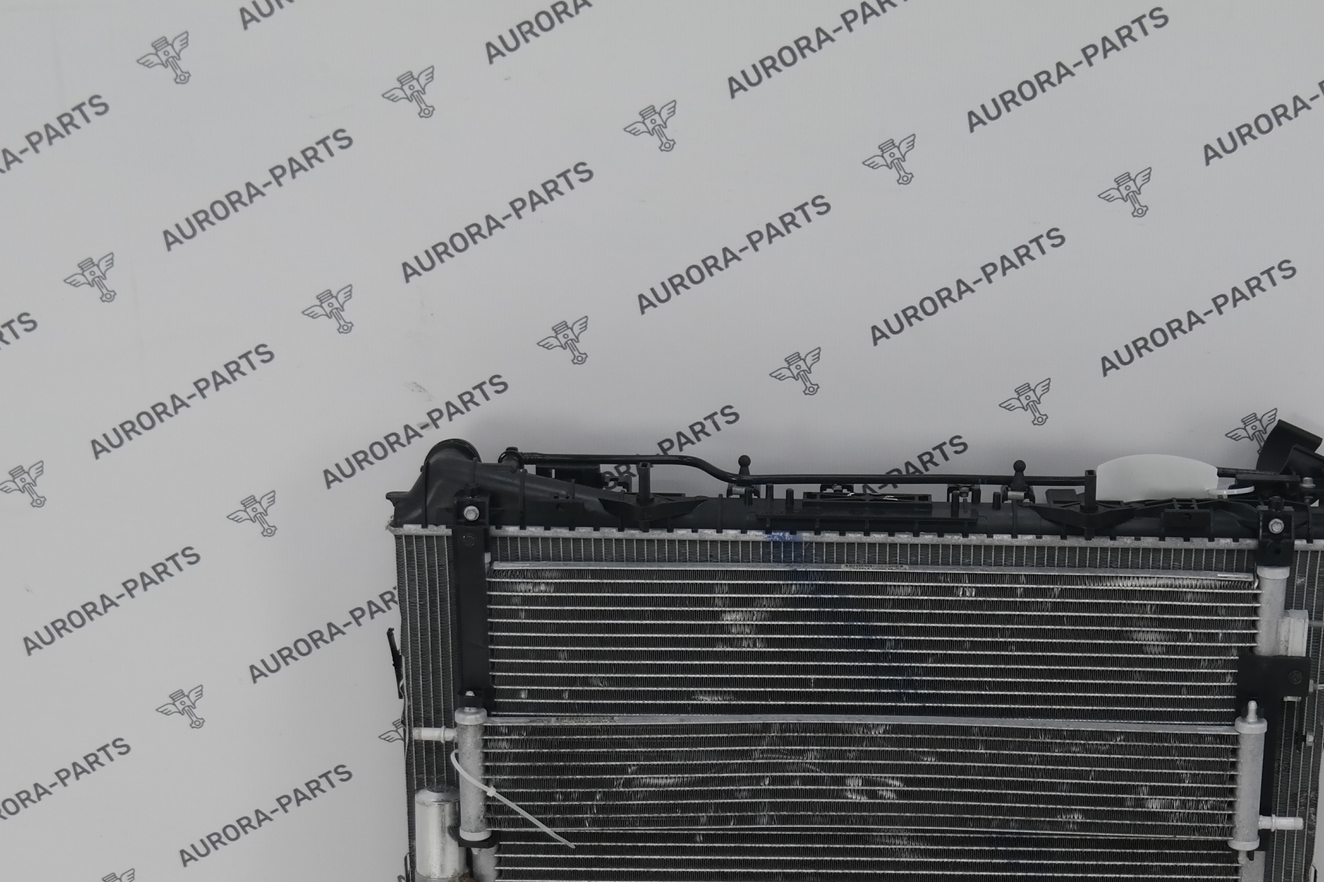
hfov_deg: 24.1
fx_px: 3089
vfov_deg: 16.0
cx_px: 851
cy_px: 858
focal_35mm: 84
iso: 200
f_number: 4
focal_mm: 27
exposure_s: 1/100
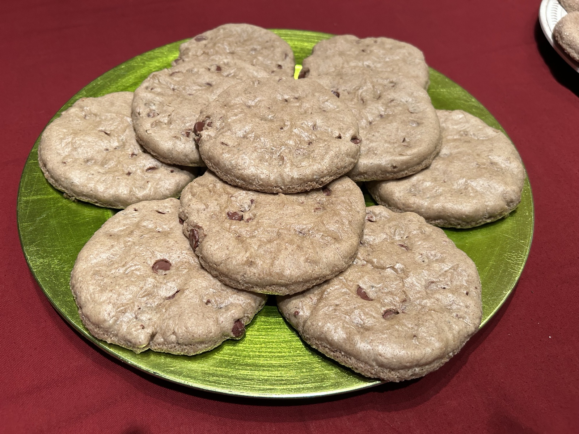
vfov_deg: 53.1
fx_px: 435
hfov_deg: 67.3
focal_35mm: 26
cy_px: 217
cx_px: 290
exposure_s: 1/60
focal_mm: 5.7
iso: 200
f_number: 1.5
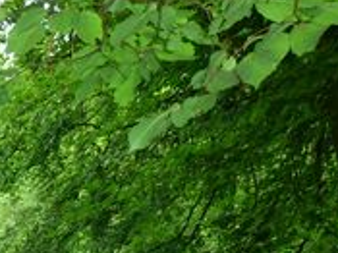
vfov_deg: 18.4
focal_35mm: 77
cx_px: -70
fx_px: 751
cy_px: 276
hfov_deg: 23.2
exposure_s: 1/60
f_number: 3.5
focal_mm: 5
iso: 400
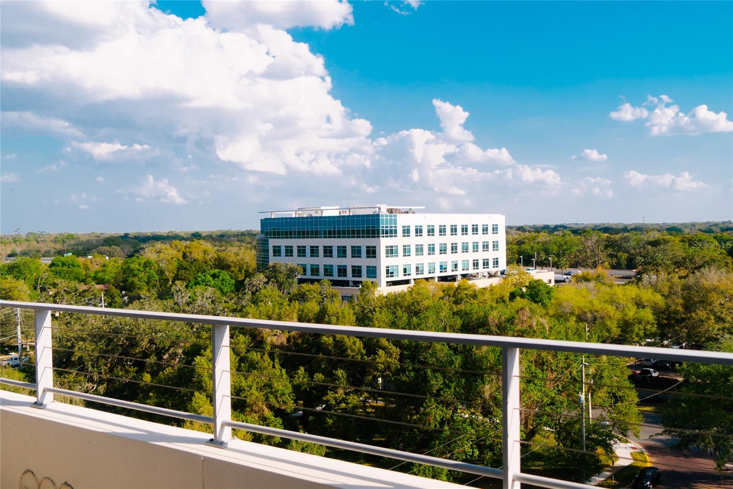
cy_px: 244
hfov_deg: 53.1
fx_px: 733
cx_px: 366
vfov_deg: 36.9
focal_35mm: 36
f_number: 4
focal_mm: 24
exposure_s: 1/1000
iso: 100
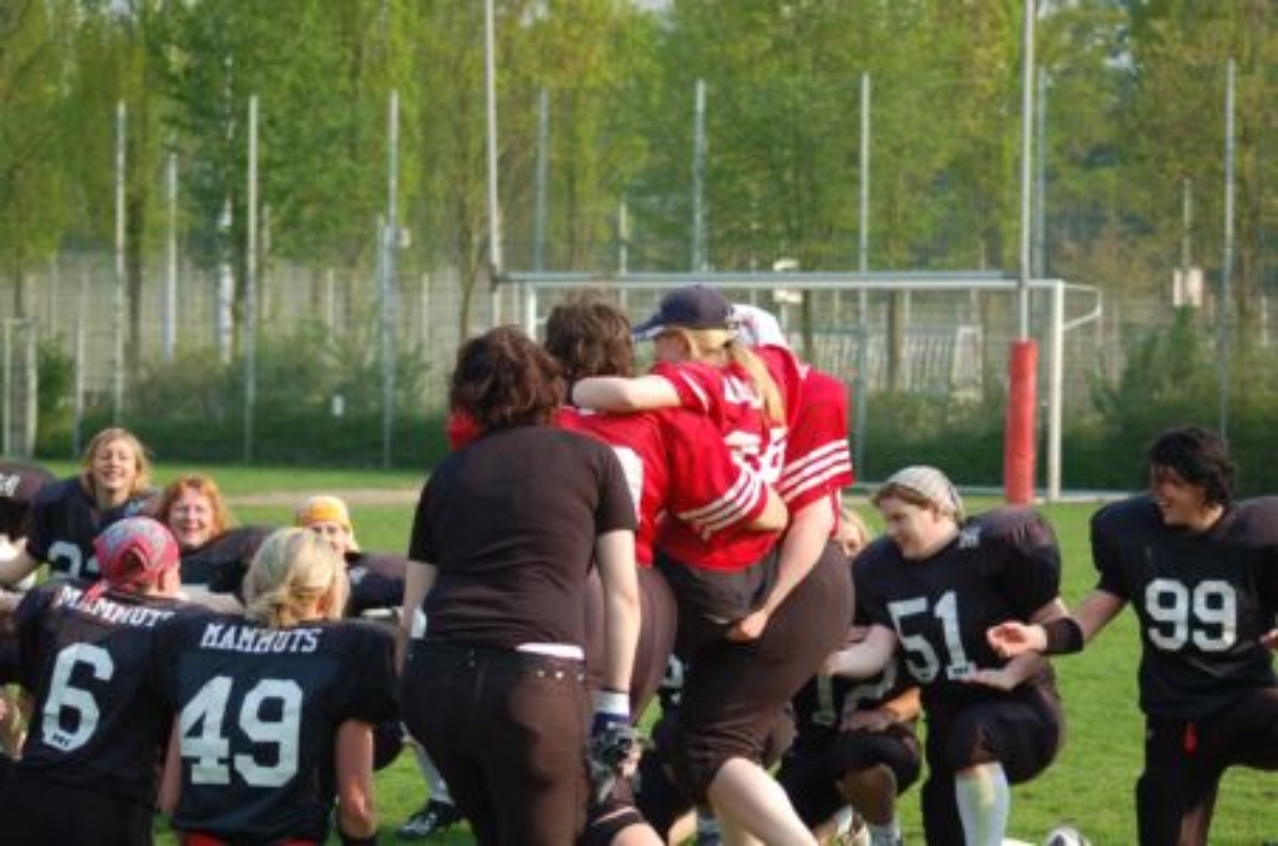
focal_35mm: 105
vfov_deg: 13.0
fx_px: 3720
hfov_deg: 19.5
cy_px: 423
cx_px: 639
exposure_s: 1/1000
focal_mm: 70
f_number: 4
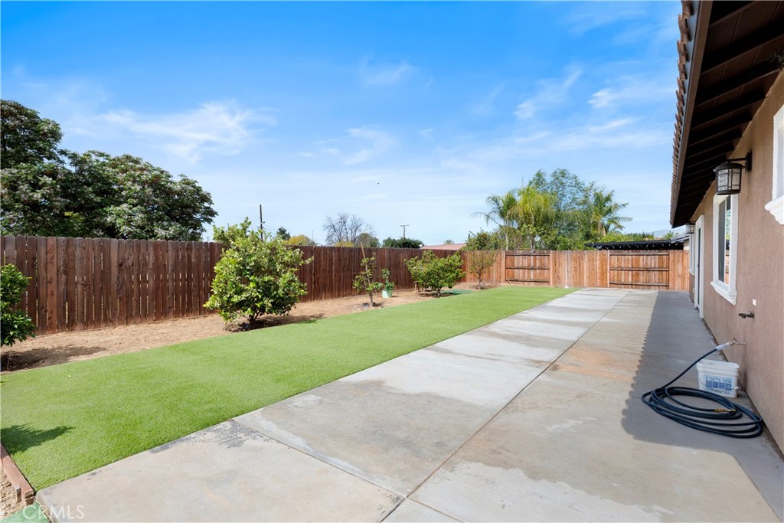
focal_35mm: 16
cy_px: 262
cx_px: 392
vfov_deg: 73.8
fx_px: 348
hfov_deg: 96.7
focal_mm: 11
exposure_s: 1/320
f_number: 9
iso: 400
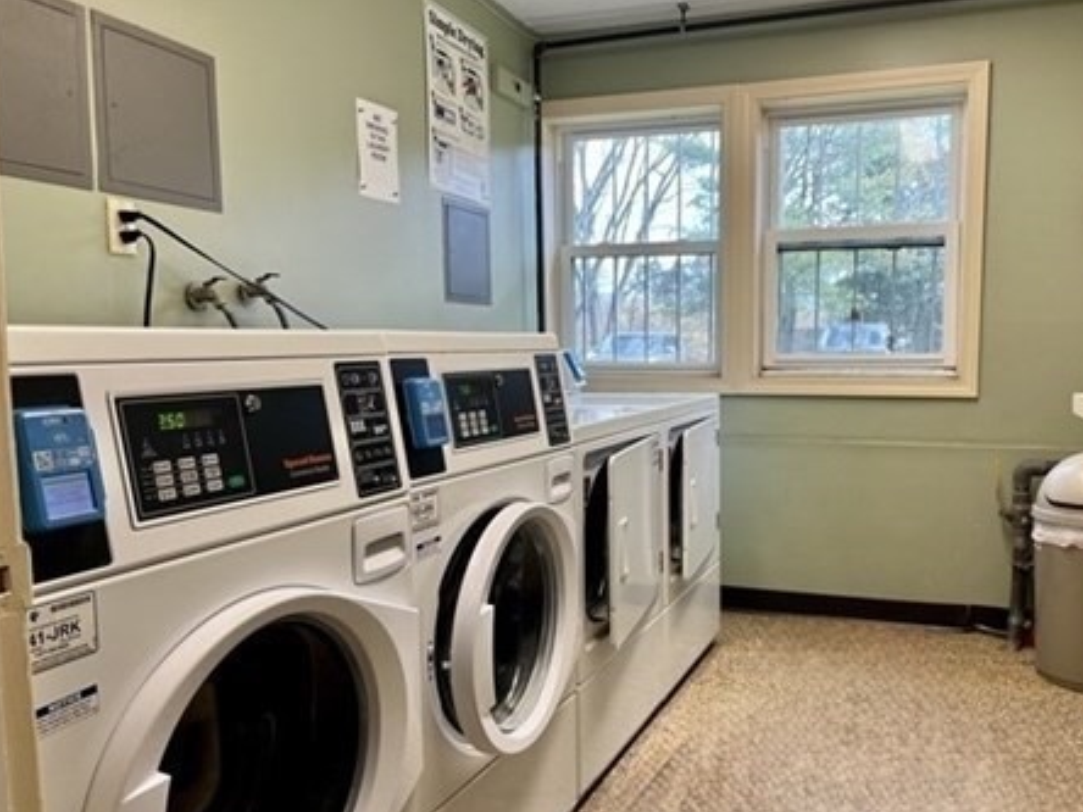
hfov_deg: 59.8
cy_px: 449
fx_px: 939
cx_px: 612
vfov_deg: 46.7
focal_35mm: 30
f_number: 1.6
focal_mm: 5.1
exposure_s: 1/61
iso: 40
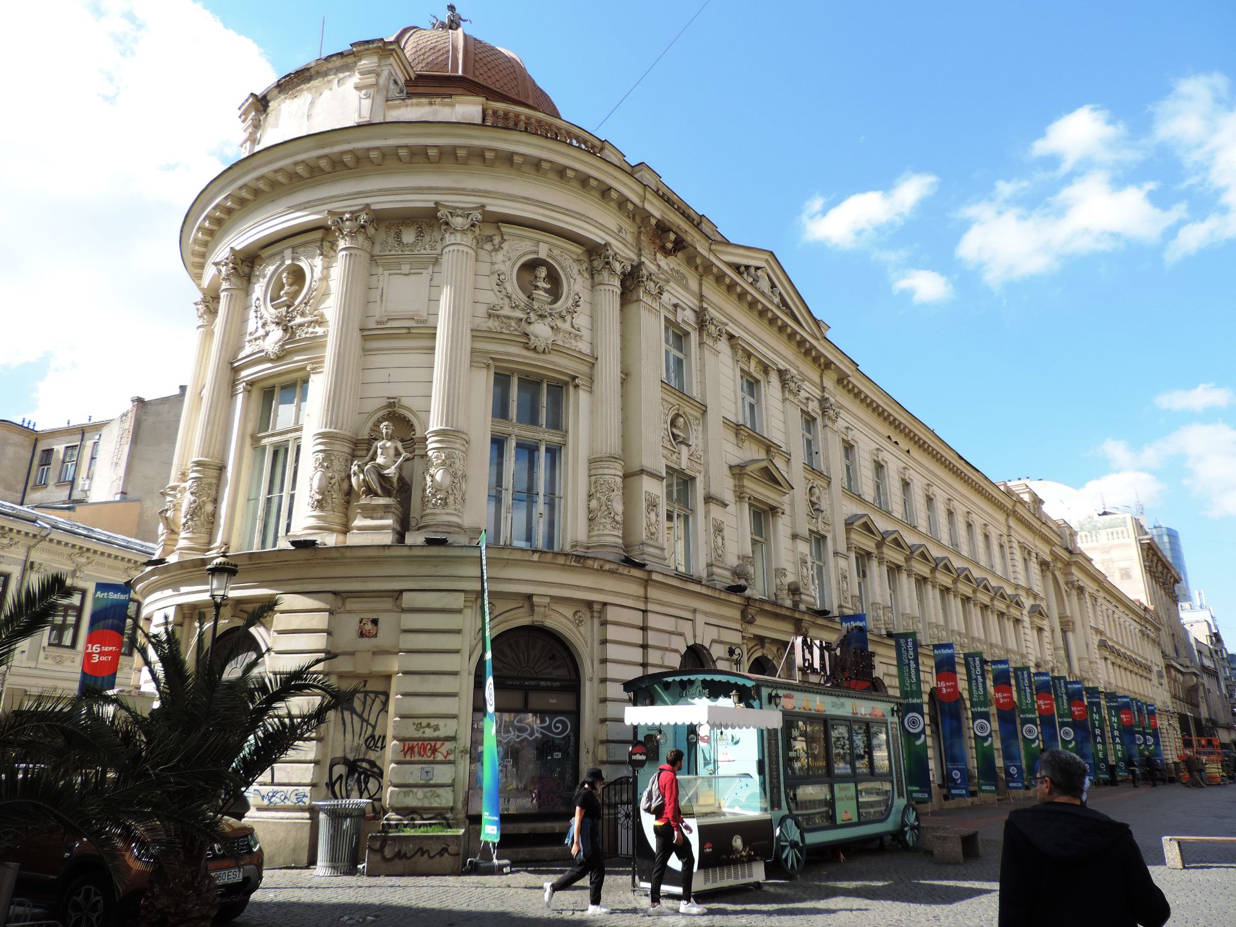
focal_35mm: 24
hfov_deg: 71.6
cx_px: 618
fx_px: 857
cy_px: 464
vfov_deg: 56.8
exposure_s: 1/640
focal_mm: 4.3
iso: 80
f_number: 3
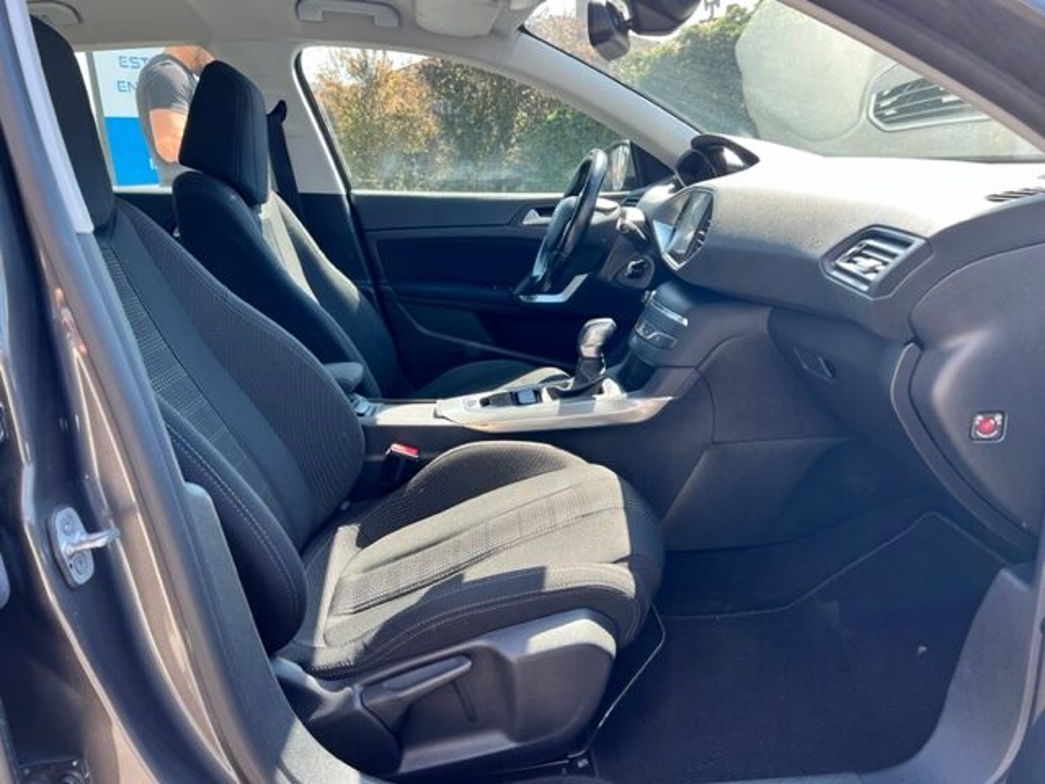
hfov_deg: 67.3
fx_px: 785
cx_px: 522
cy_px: 392
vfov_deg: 53.1
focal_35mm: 26
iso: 50
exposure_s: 1/286
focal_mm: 5.7
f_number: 1.5
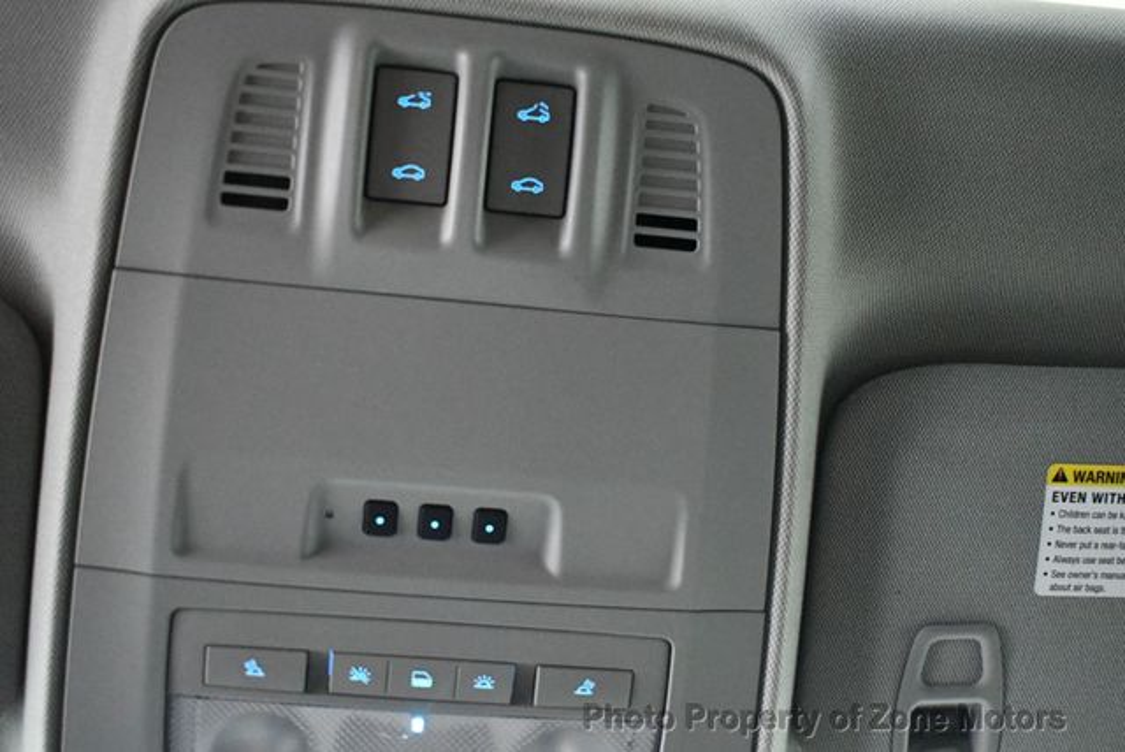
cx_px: 562
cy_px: 376
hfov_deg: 46.4
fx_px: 1314
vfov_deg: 32.0
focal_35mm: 42
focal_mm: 21
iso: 7200
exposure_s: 1/60
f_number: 3.8
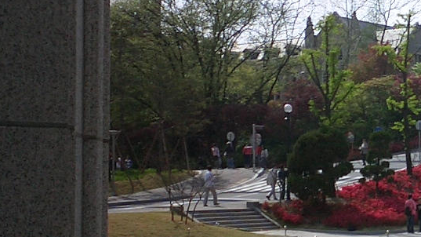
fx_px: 1072
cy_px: 142
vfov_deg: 12.6
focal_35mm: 96
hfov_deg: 21.0
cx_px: 473
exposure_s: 1/1600
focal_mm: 5.6
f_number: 3.5
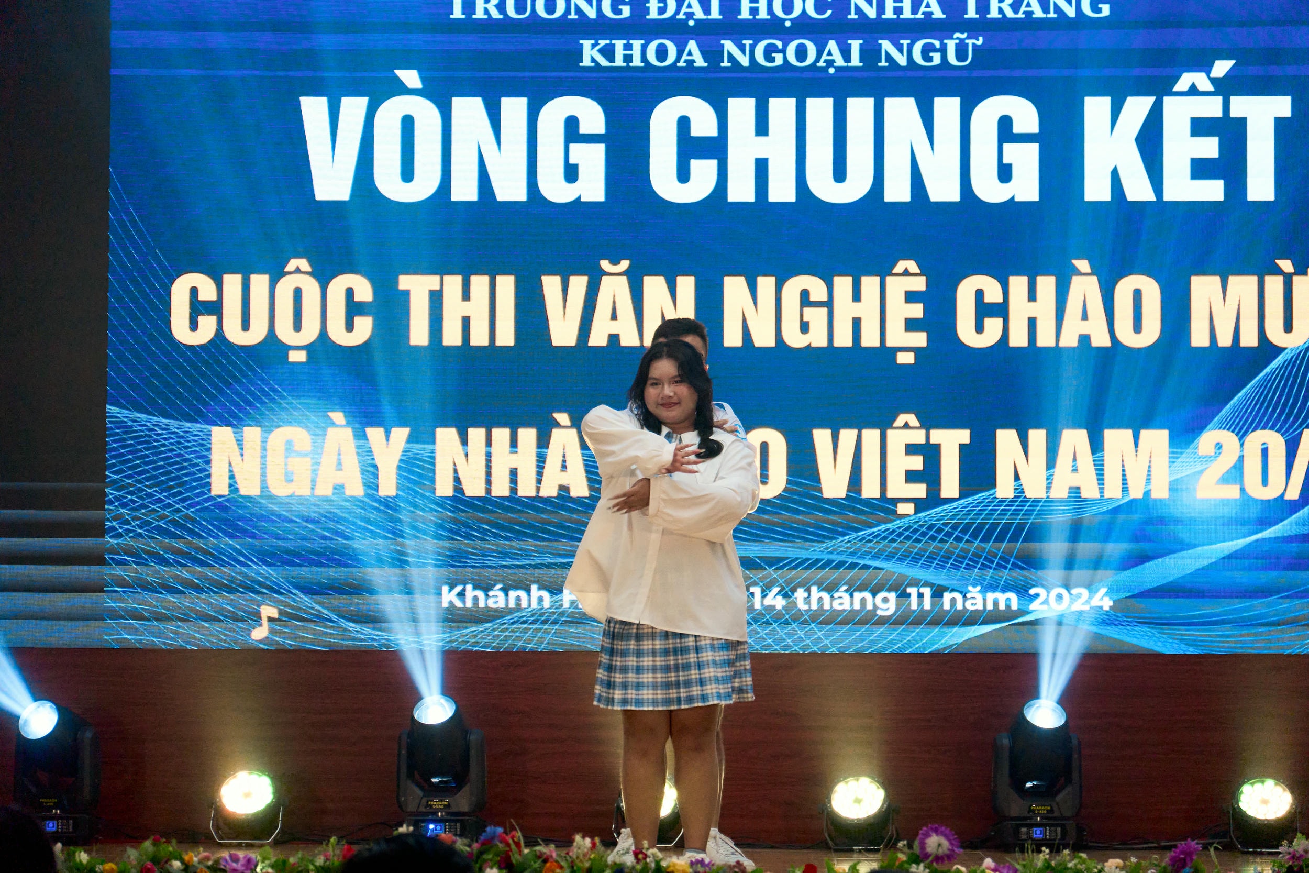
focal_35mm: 105
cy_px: 436
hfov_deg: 19.5
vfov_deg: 13.0
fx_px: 3818
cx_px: 654
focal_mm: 70
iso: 2000
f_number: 2.8
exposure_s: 1/400
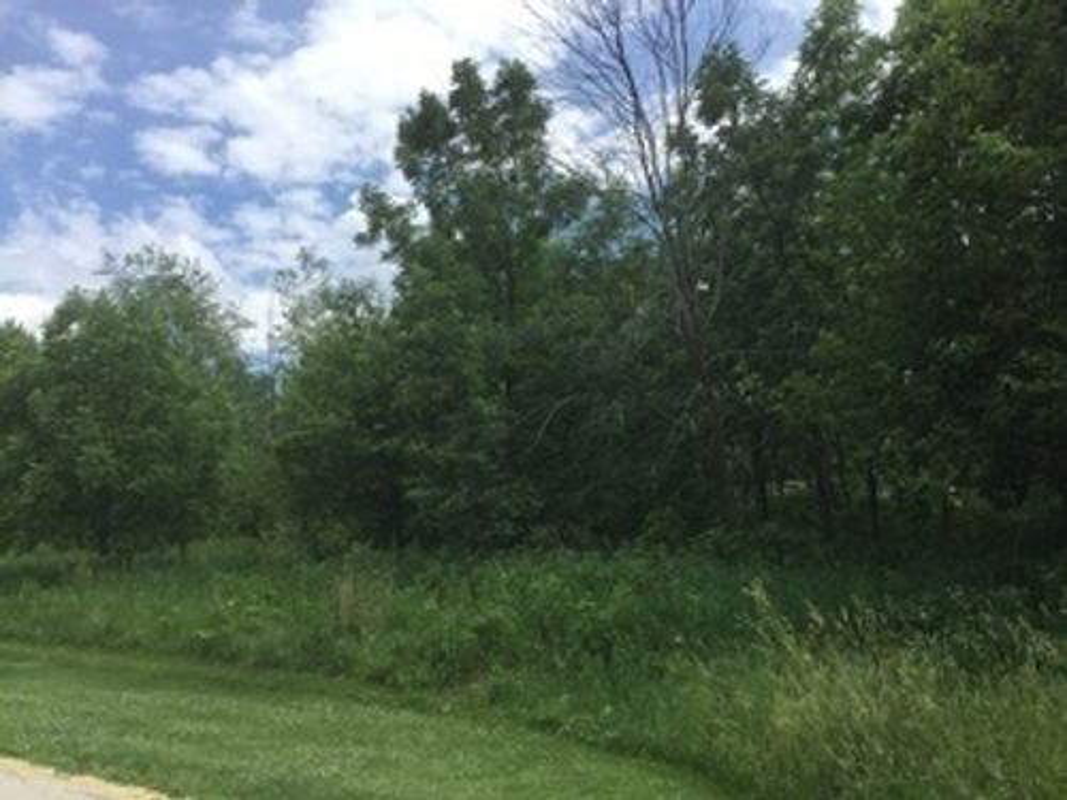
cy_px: 400
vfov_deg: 45.4
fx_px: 956
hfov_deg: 58.4
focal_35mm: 31
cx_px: 534
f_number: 2.4
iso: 25
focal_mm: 3.3
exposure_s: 1/970
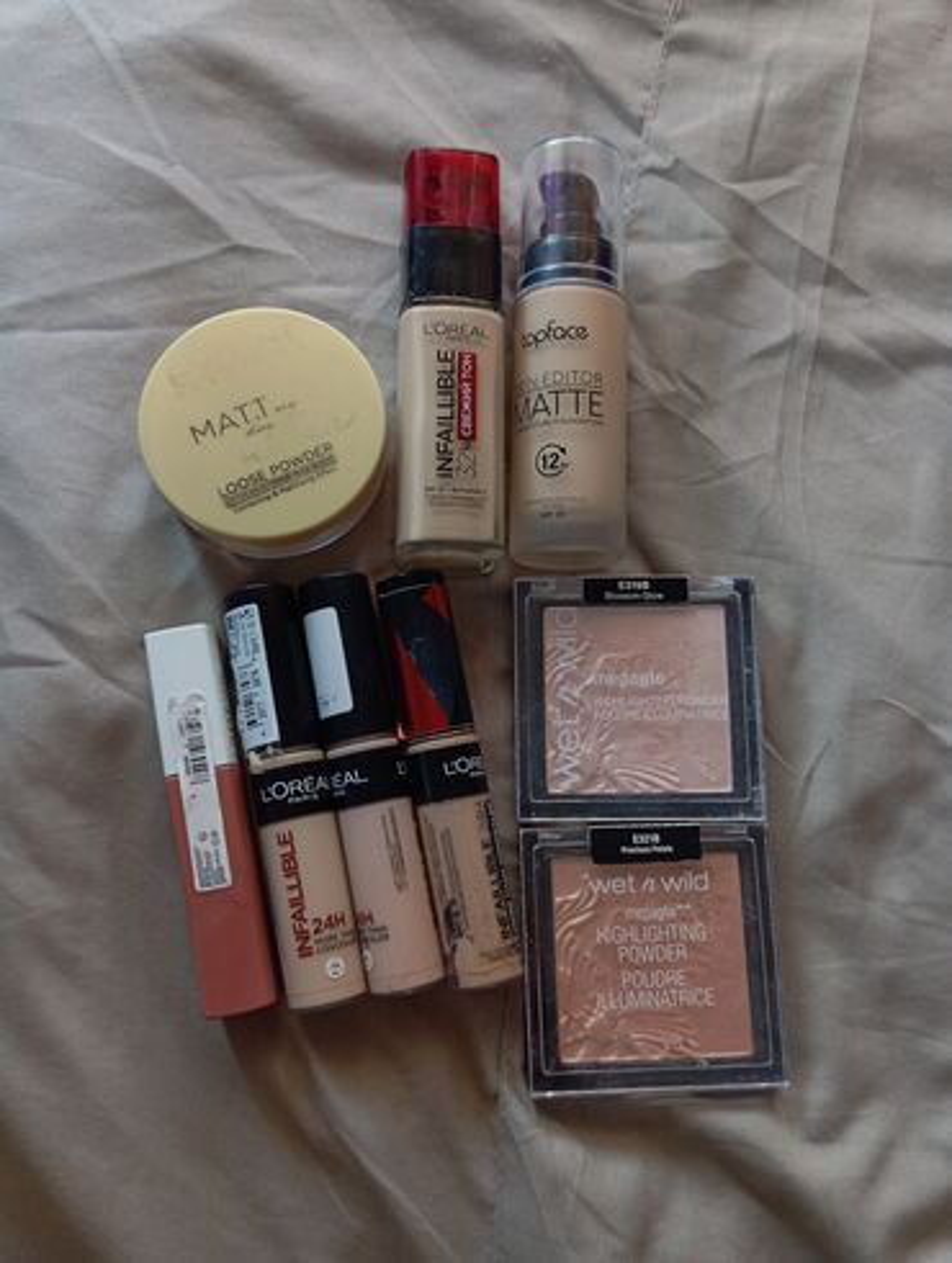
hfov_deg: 49.9
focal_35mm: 28
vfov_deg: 63.4
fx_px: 1024
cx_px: 476
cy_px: 632
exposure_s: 1/33.3
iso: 717
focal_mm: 4.22
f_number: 1.8
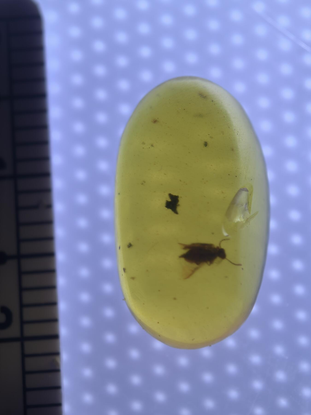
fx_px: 1138
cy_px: 208
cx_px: 156
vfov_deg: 20.7
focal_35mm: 95
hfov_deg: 15.6
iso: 100
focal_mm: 14.6
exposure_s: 1/100
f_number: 3
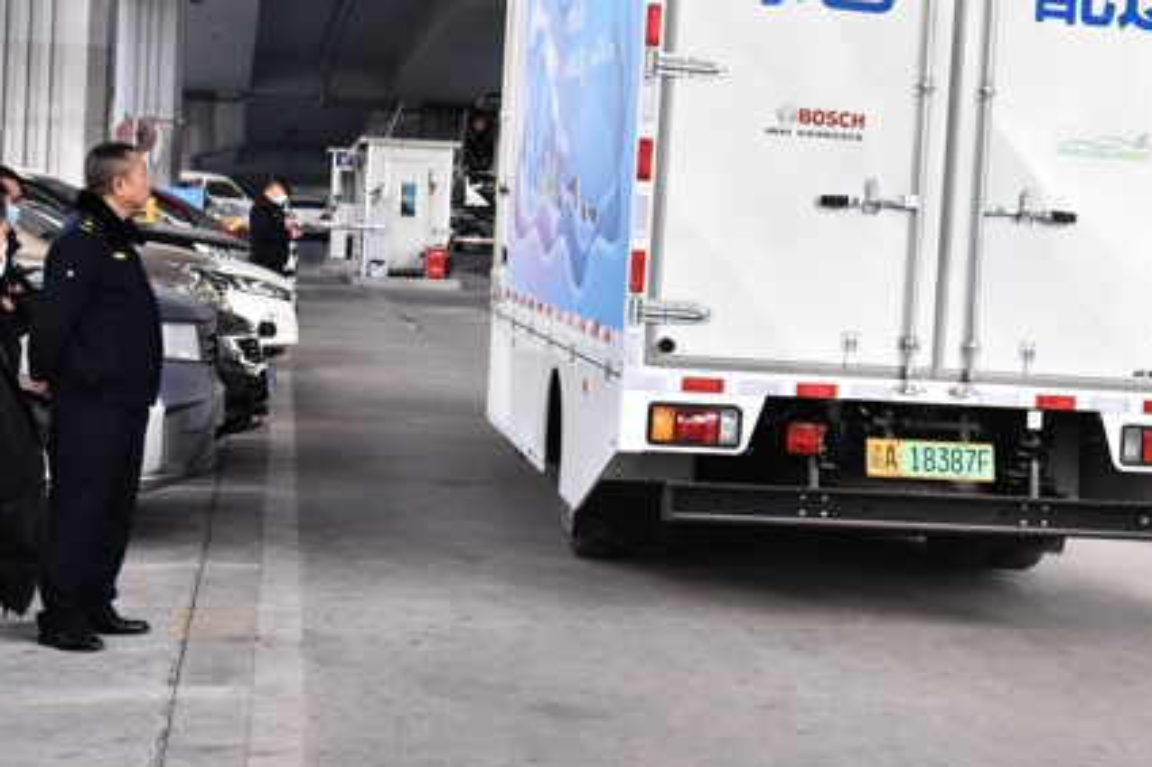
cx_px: 840
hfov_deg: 25.4
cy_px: 202
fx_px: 2527
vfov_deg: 17.2
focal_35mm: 79
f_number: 4
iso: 200
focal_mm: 42
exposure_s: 1/250
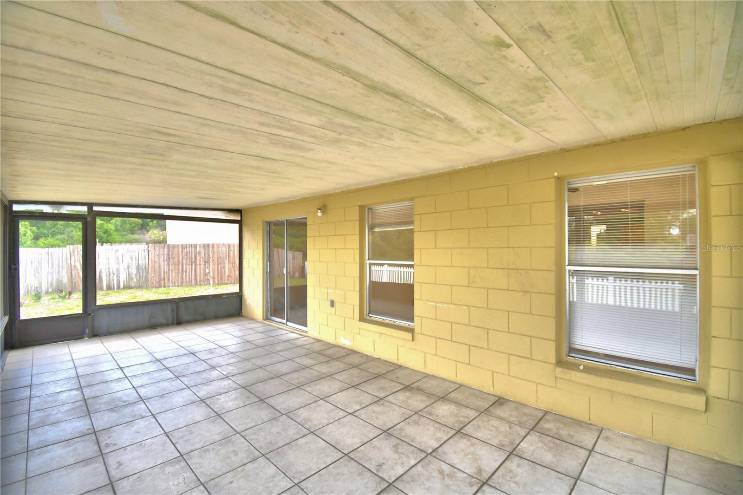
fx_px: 309
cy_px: 248
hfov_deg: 100.4
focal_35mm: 15
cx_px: 372
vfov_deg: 77.3
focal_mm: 10
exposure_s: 1/320
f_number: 4.5
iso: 200
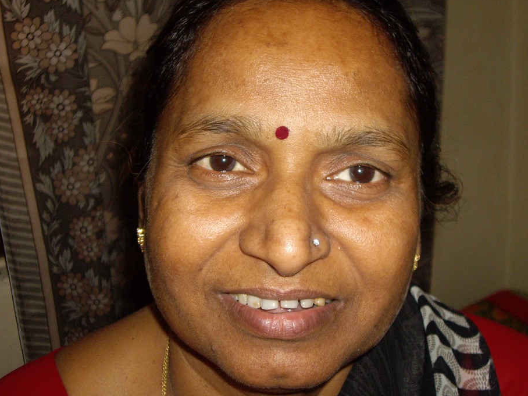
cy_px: 187
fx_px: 946
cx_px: 287
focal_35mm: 62
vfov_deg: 23.6
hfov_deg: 31.2
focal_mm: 9
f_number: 3.3
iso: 200
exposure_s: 1/60
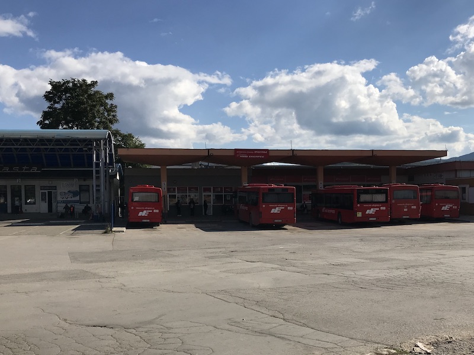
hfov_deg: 63.4
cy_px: 178
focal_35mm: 28
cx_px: 237
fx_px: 383
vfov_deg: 49.7
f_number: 1.8
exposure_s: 1/4367
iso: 20
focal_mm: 3.99
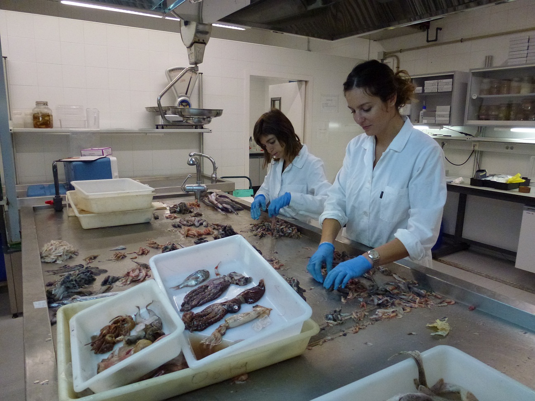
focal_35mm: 24
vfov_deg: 56.8
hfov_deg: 71.6
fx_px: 371
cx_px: 268
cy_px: 200
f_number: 3.3
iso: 400
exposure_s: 1/60
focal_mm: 4.3
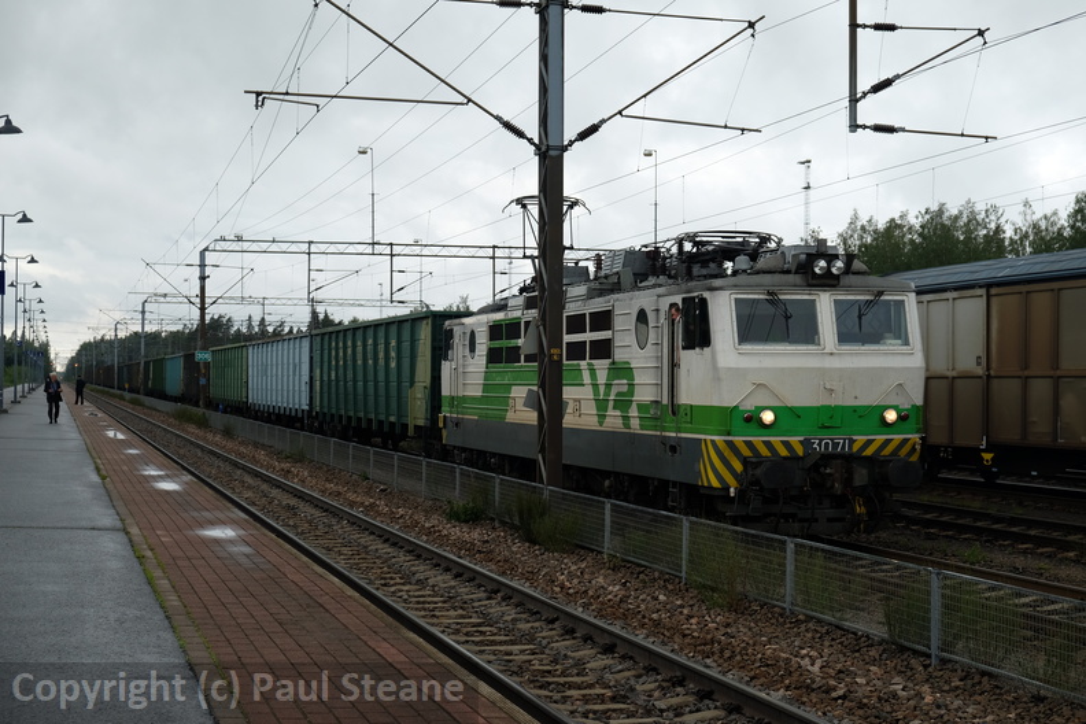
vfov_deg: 24.2
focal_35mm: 56
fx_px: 1689
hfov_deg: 35.6
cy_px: 362
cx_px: 543
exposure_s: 1/140
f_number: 4.5
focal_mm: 37.4
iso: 200
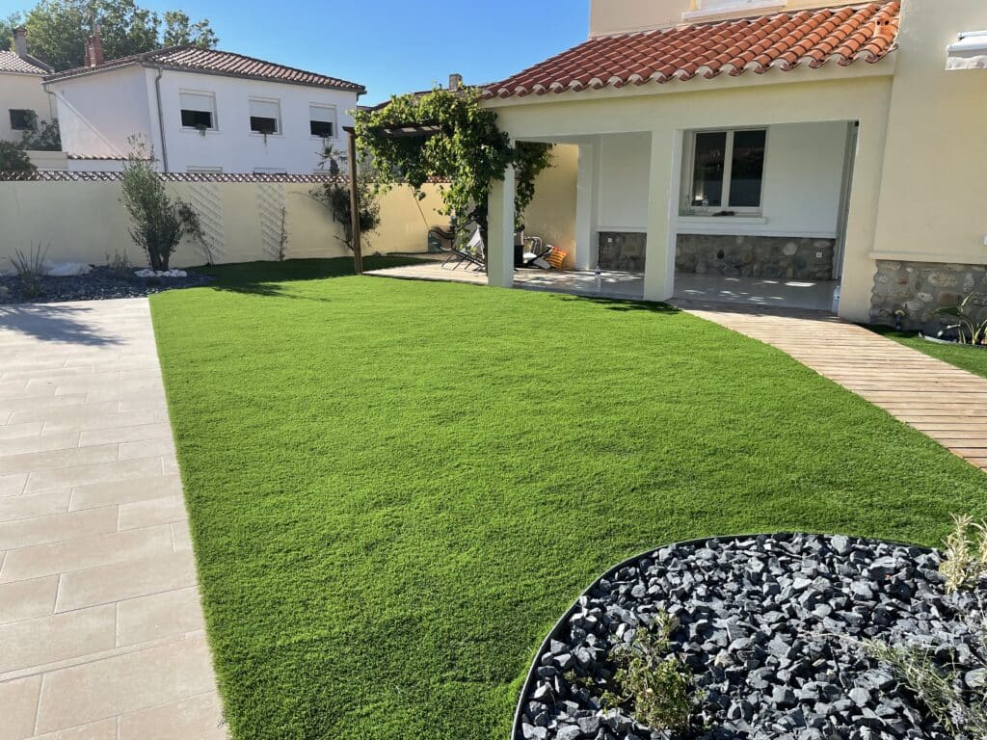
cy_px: 370
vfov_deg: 53.1
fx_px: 741
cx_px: 494
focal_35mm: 26
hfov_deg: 67.3
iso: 32
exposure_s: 1/2817
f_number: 1.6
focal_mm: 4.2
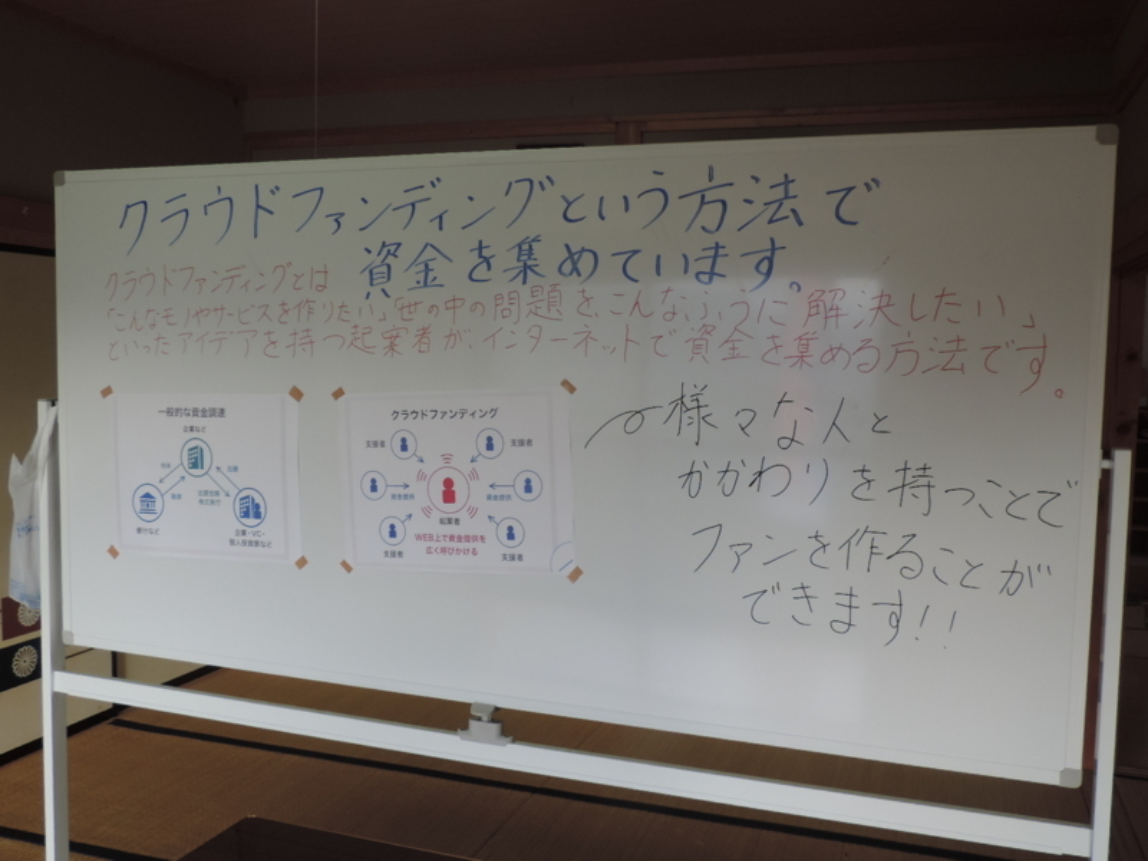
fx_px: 1094
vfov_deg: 42.9
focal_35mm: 33
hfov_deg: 55.4
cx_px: 574
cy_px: 430
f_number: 3.2
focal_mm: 5.8
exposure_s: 1/50
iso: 140
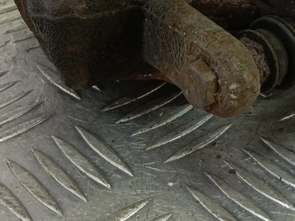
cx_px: 216
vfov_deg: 22.0
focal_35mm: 62
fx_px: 528
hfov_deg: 30.7
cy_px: -40
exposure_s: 1/50
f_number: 1.6
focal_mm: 4.11
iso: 117
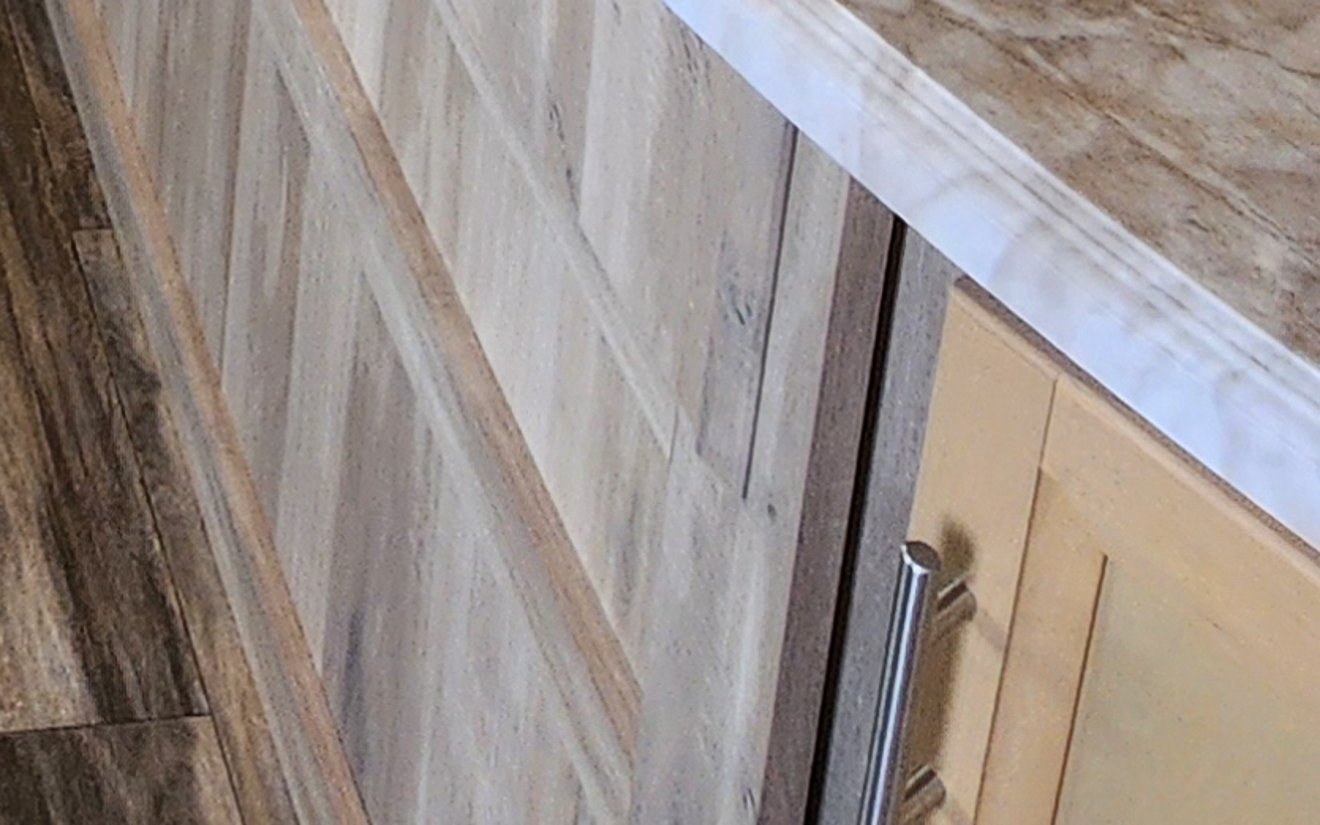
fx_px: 2374
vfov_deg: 13.3
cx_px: -297
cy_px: -1268
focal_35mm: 66
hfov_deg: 27.1
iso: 160
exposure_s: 1/60
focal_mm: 2.2
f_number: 2.2
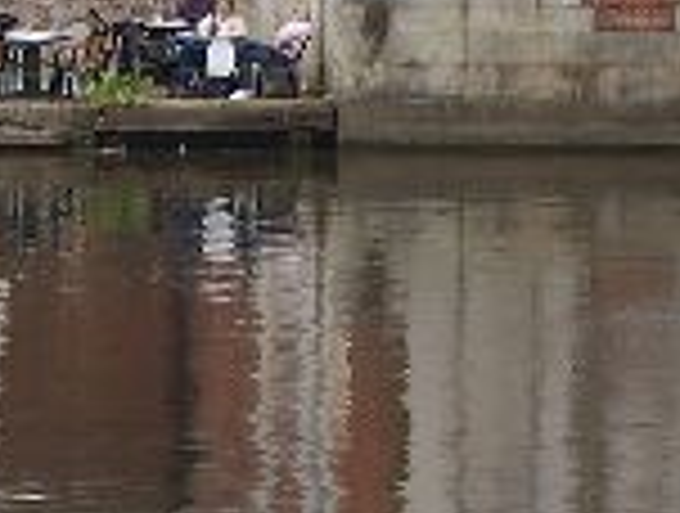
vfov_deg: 2.9
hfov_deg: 3.9
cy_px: -230
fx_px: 10082
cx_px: 270
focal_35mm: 512
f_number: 3.8
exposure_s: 1/500
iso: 80
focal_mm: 22.05
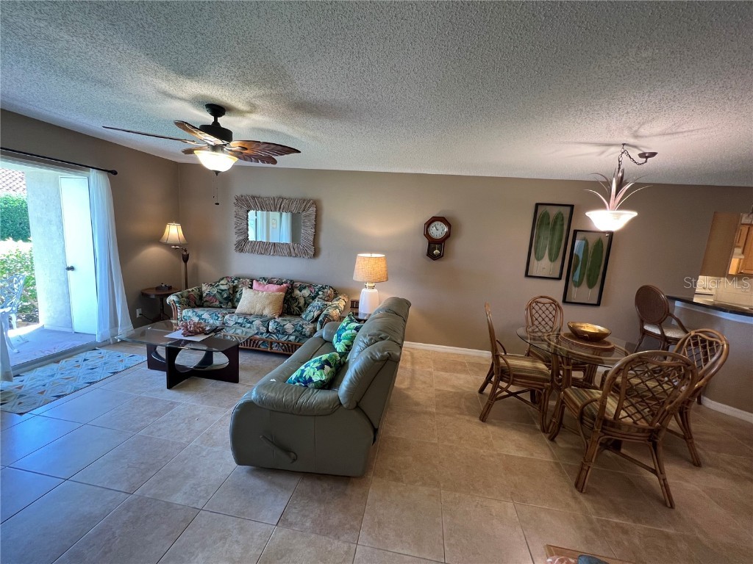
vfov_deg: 89.9
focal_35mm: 13
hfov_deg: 106.2
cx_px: 376
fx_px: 283
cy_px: 282
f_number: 1.8
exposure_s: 1/60
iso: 160
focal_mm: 1.57
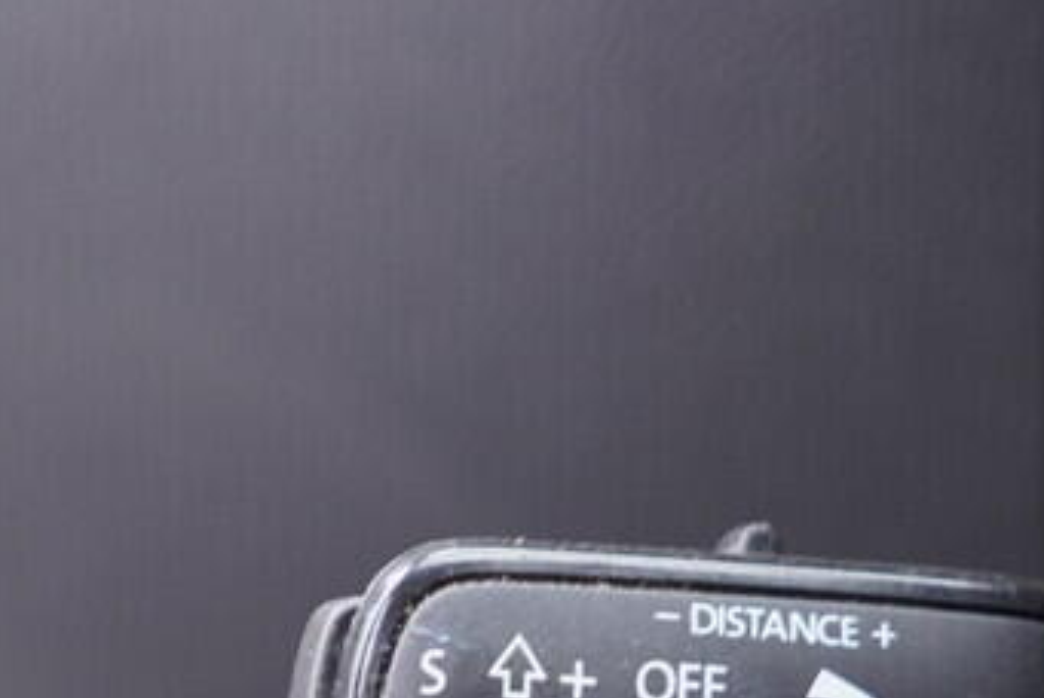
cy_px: 764
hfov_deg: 18.9
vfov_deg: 12.5
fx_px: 3135
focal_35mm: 108
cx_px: 453
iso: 500
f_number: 2.8
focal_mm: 24
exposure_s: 1/40
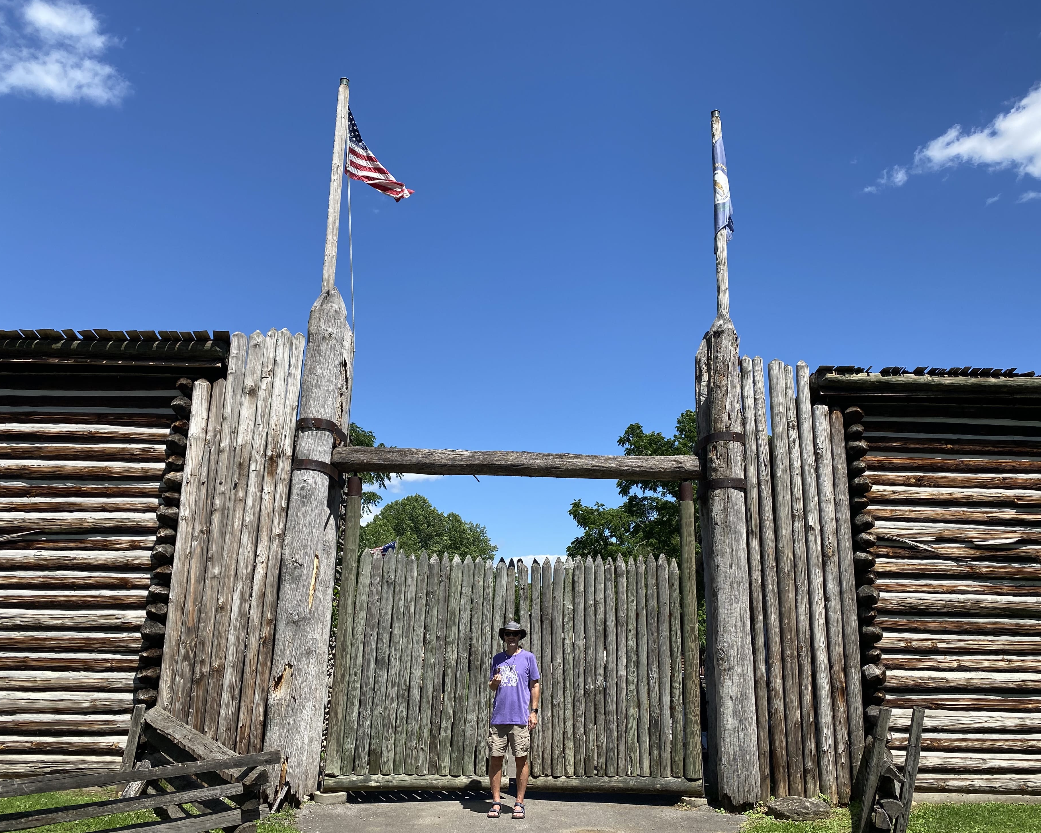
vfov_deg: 51.5
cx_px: 544
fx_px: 863
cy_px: 420
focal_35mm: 28
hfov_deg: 62.2
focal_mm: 4.25
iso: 32
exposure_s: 1/2410
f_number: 1.8
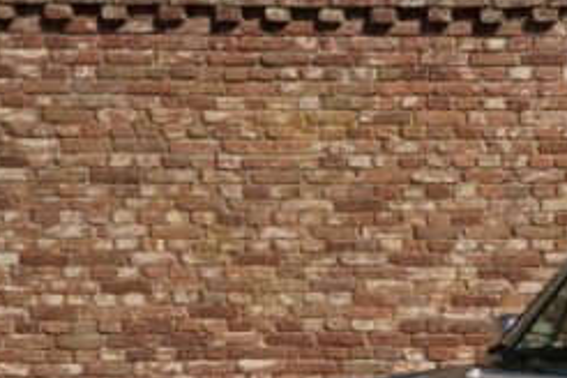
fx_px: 2276
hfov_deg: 13.9
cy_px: 406
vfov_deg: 9.4
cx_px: 641
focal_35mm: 144
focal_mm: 59.2
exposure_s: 1/400
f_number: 5.6
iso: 100
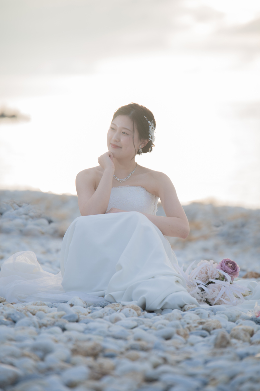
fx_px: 2169
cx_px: 130
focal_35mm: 200
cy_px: 196
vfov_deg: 10.3
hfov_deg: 6.9
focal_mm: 200
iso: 80
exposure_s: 1/200
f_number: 4
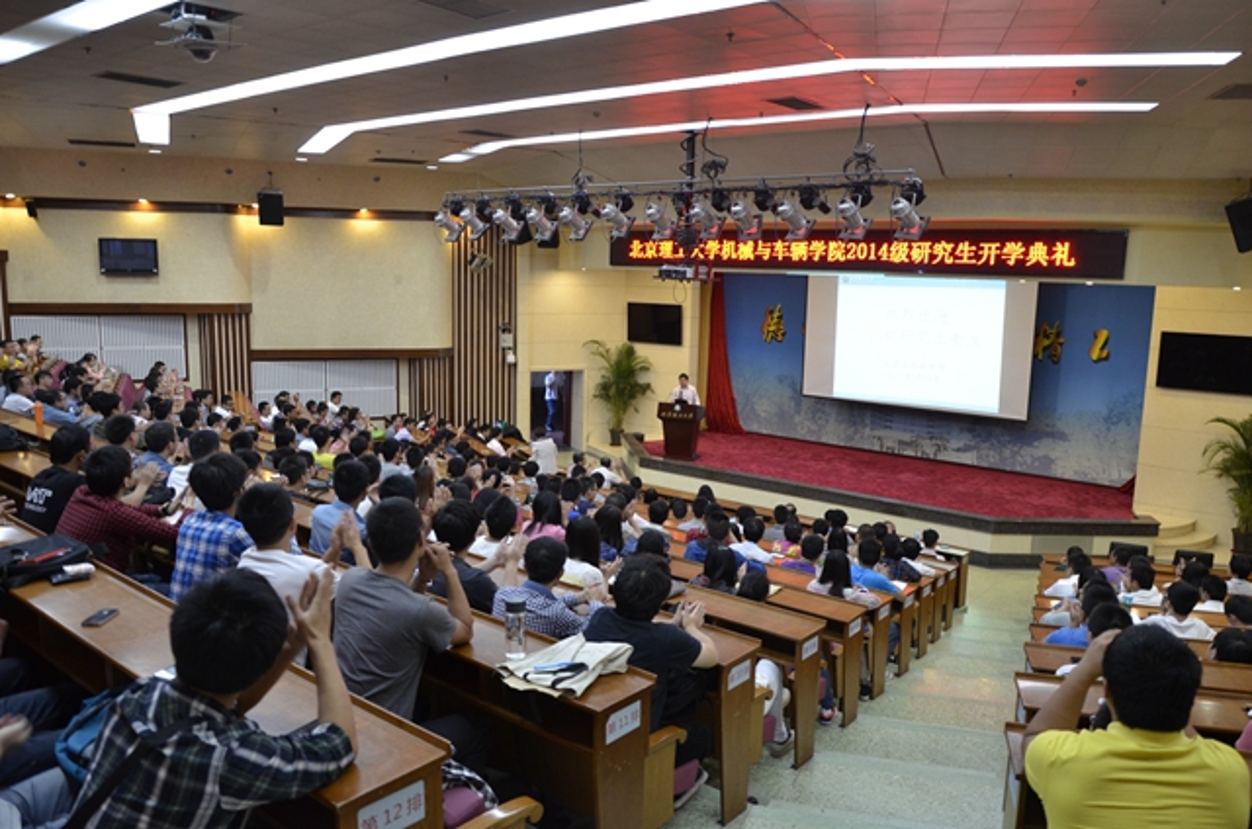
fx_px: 937
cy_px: 414
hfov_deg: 67.5
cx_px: 626
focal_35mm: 27
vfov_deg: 47.7
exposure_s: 1/30
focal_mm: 18
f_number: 3.5
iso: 1000
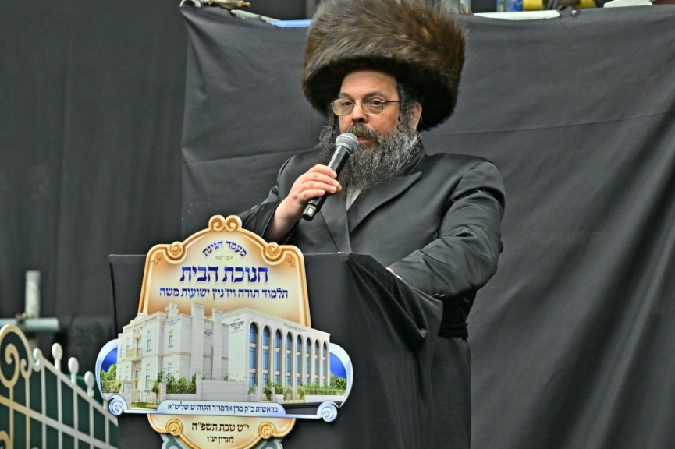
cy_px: 222
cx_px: 297
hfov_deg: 9.7
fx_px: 3992
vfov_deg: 6.4
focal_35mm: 213
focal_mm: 120
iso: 500
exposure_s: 1/320
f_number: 4
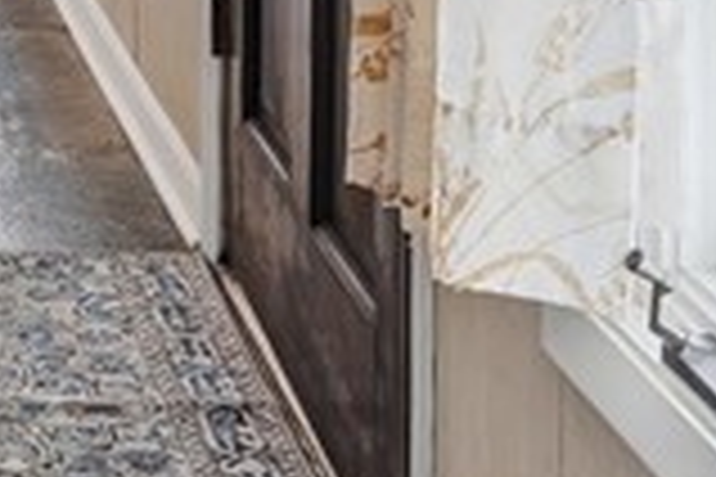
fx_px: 2235
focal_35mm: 112
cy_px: -598
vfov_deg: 10.7
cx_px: -277
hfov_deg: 16.9
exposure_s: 1/250
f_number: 9
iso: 320
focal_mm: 16.5
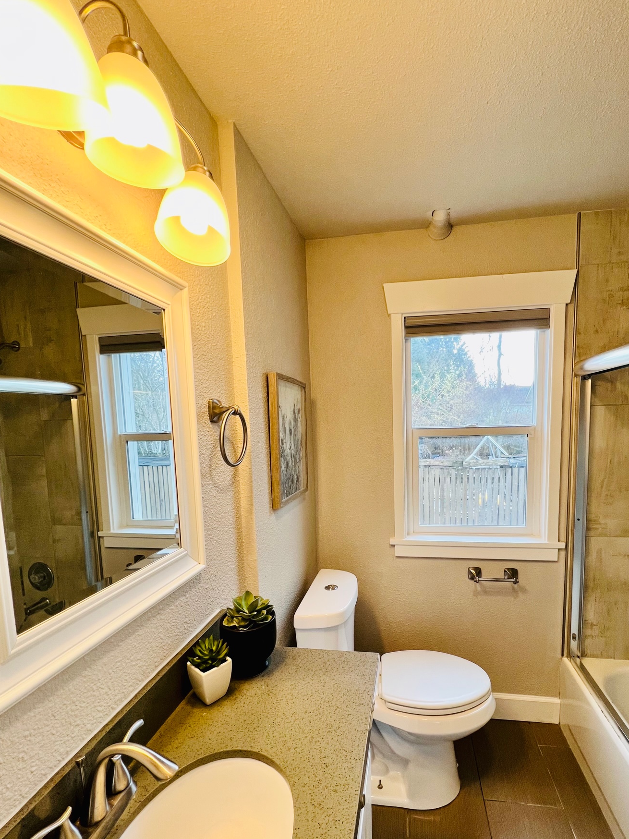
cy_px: 468
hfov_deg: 81.4
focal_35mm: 15
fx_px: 363
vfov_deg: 97.7
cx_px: 352
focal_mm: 1.57
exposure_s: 1/122
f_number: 1.8
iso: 100
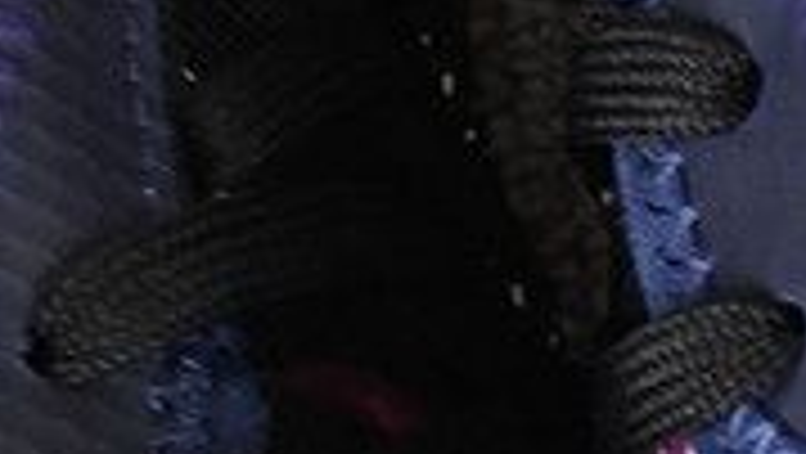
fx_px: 3636
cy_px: -299
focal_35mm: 170
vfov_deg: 7.0
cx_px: 1662
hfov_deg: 11.3
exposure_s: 1/100
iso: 25
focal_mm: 3.3
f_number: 2.4
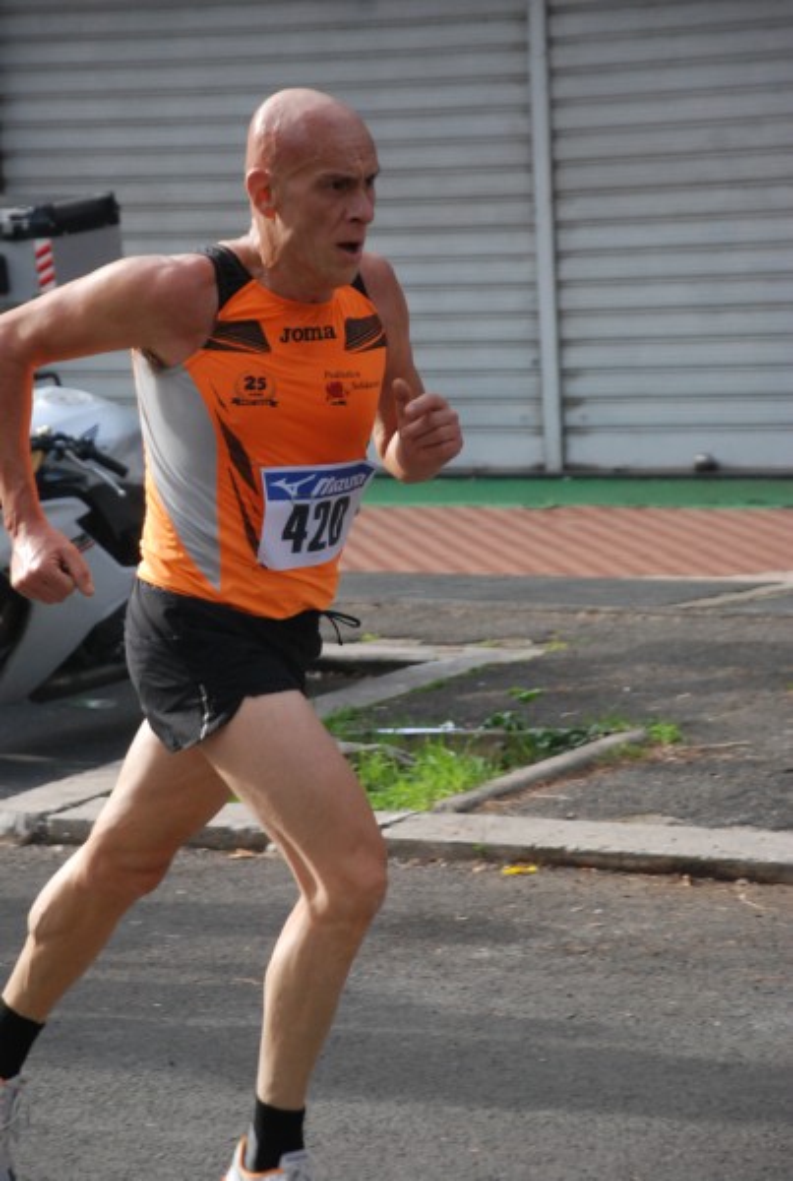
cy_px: 590
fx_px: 4684
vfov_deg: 14.4
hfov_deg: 9.7
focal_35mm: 142
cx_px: 396
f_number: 5.6
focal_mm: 95
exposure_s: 1/640
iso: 1000
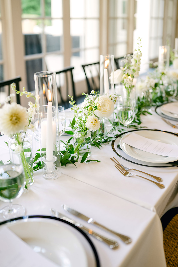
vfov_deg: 54.4
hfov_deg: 37.9
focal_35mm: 35
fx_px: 260
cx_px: 89
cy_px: 134
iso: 200
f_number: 1.6
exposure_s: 1/250
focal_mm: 35
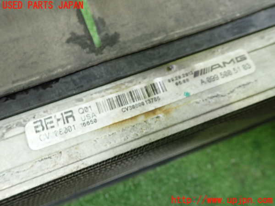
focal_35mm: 30
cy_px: 103
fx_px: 238
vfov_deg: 46.8
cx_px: 138
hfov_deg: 60.0
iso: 500
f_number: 2.3
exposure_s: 1/30
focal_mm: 5.4
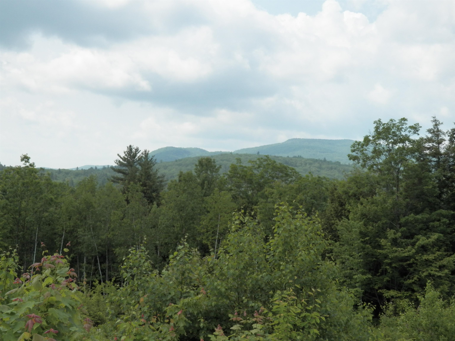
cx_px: 228
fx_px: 526
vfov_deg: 36.0
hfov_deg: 46.8
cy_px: 170
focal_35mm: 40
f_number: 4
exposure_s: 1/1600
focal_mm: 7.1
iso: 125
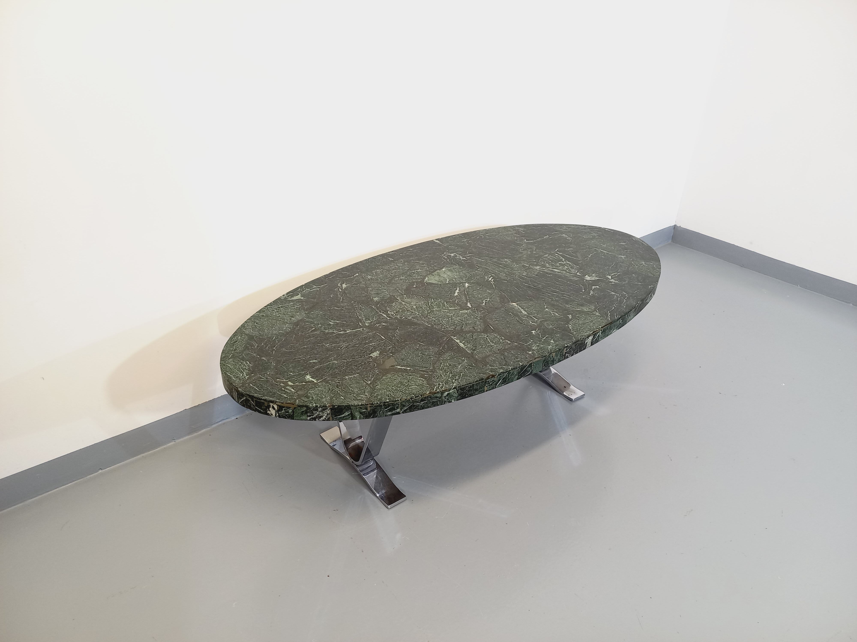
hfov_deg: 69.4
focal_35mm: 25
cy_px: 321
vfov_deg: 54.9
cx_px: 428
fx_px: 619
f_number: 1.8
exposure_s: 1/49
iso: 250
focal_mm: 4.65
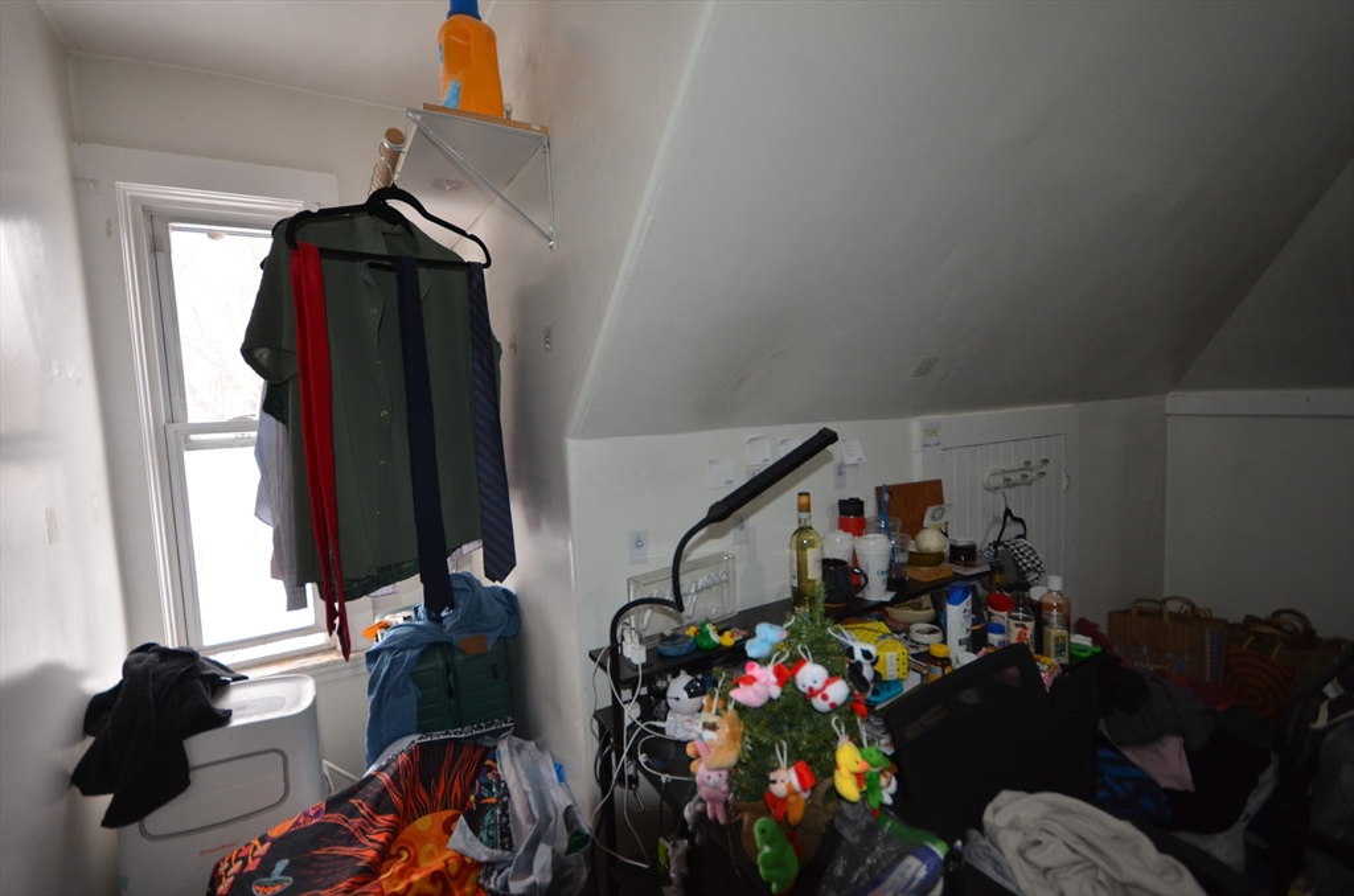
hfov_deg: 95.1
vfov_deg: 71.8
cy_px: 448
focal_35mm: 16
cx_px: 677
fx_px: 619
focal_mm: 11
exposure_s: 1/60
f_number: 4.2
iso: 500
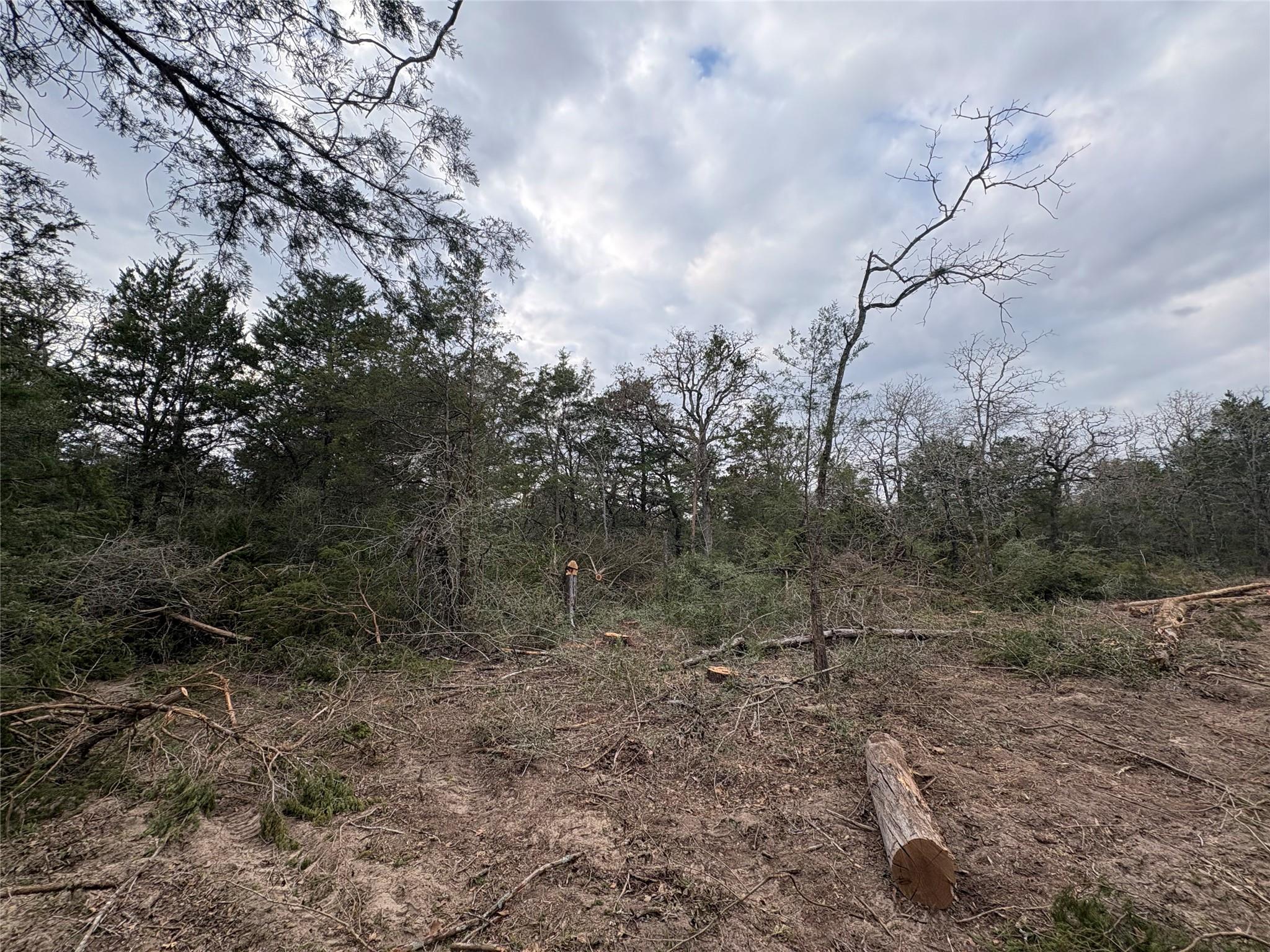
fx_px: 514
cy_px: 476
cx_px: 635
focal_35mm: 14
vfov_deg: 85.7
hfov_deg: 102.1
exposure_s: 1/573
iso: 50
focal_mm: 2.22
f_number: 2.2
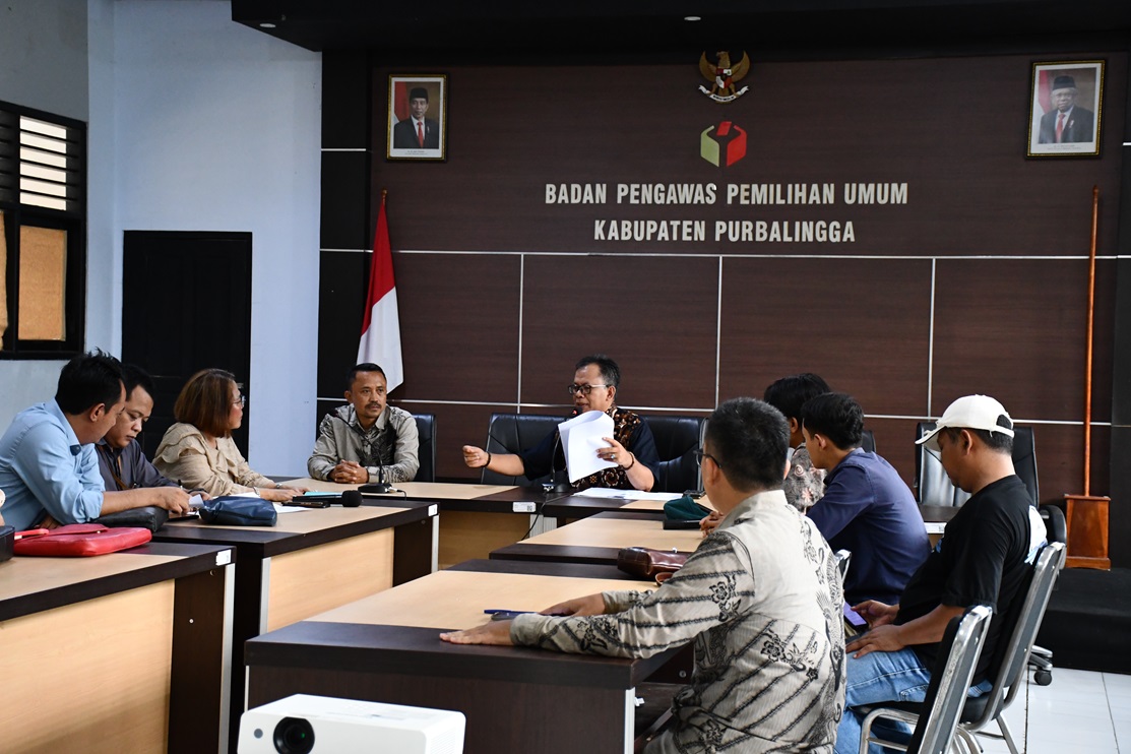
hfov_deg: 33.4
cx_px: 566
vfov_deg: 22.6
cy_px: 377
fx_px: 1885
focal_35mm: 60
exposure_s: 1/125
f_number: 4.5
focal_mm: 40
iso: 2500
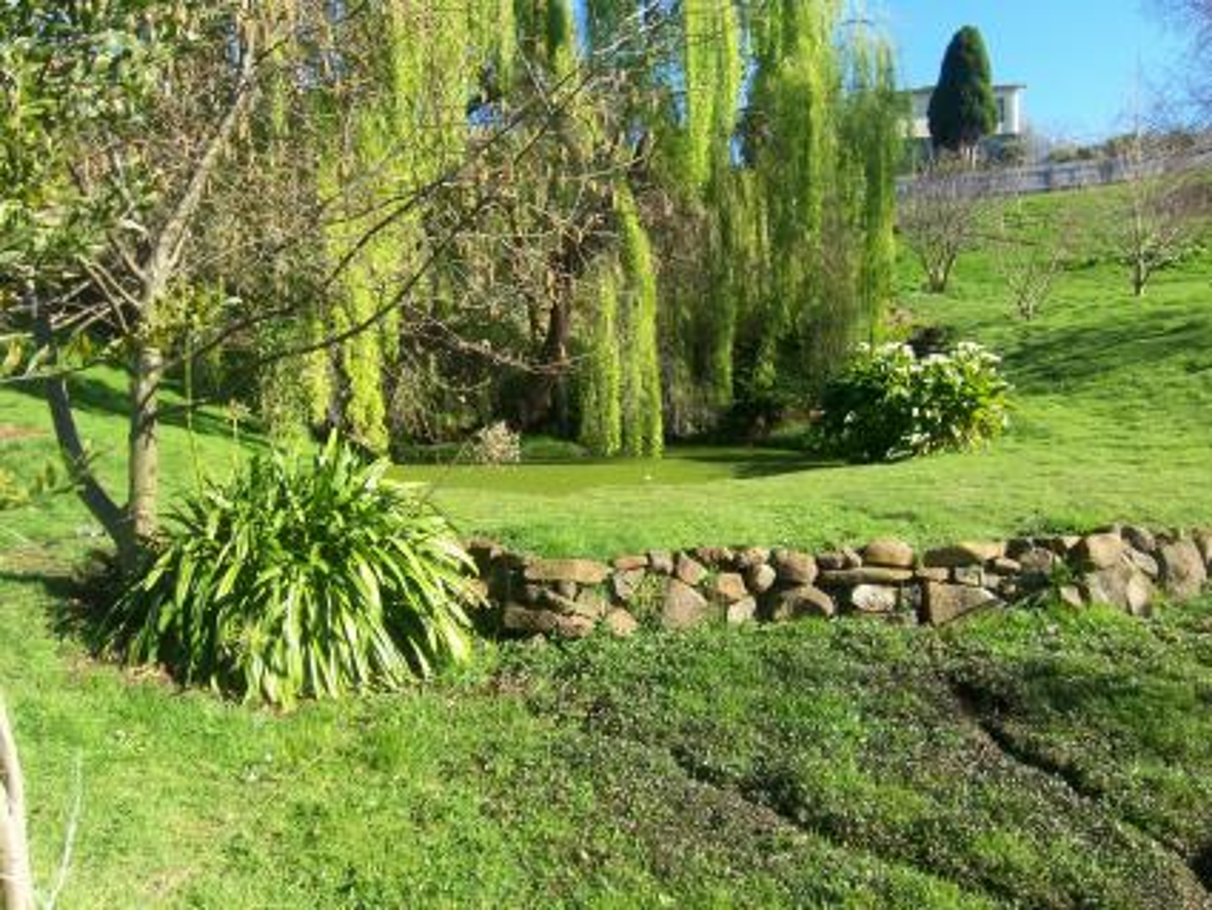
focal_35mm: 23
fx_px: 806
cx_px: 606
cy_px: 455
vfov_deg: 58.9
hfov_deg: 73.9
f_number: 5.6
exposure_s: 1/100
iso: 64
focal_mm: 3.8
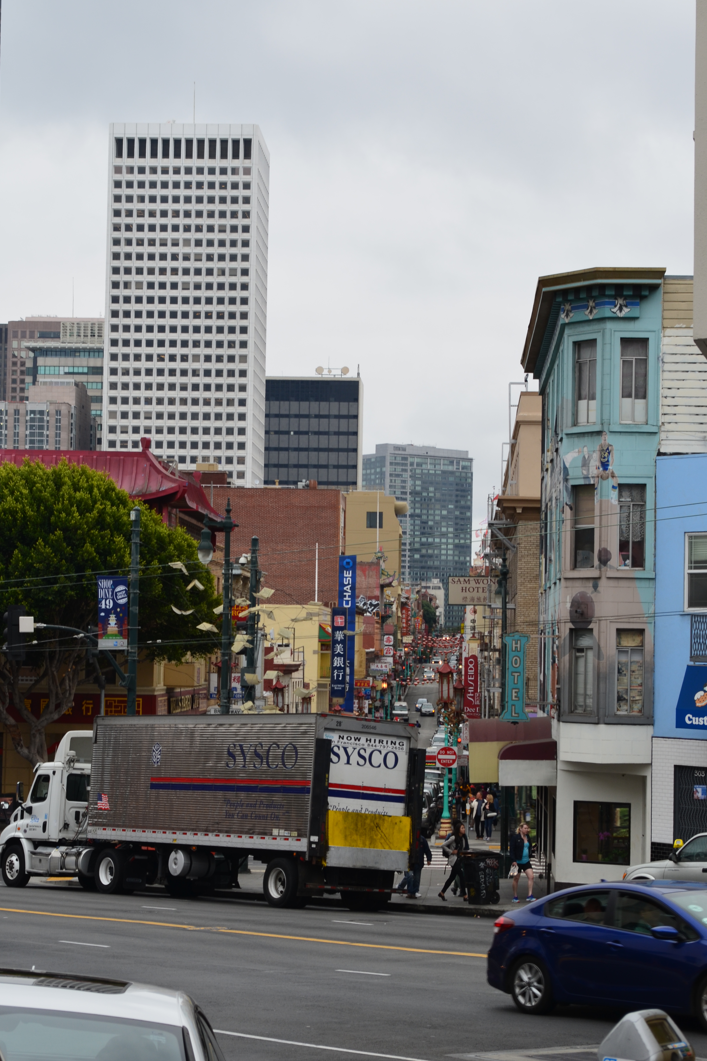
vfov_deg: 24.3
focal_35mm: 84
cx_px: 354
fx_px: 2460
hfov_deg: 16.4
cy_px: 527
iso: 200
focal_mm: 55
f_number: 11
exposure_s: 1/125
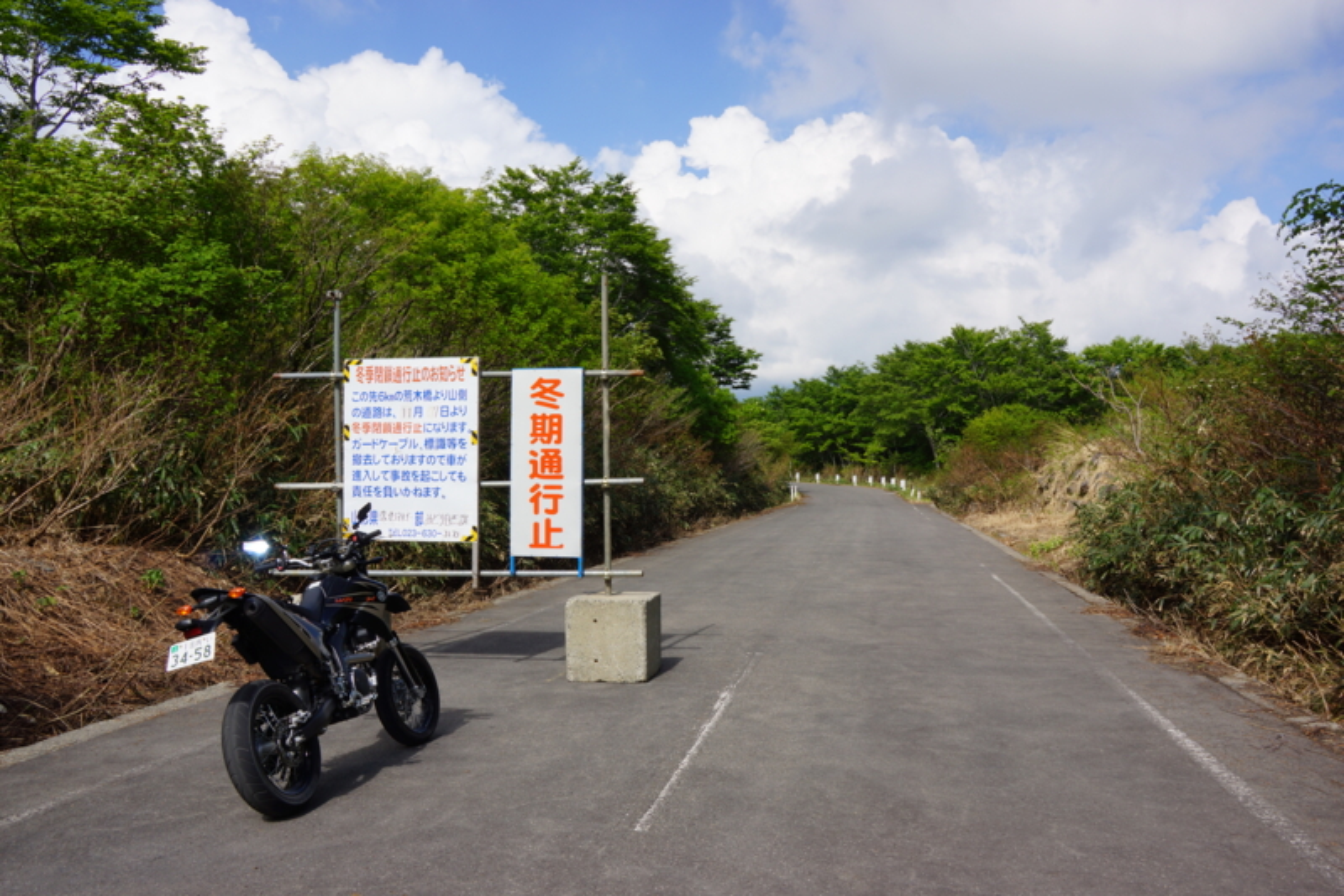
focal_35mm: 30
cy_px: 448
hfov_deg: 61.9
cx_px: 672
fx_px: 1120
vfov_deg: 43.6
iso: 100
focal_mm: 20
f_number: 13
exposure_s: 1/160
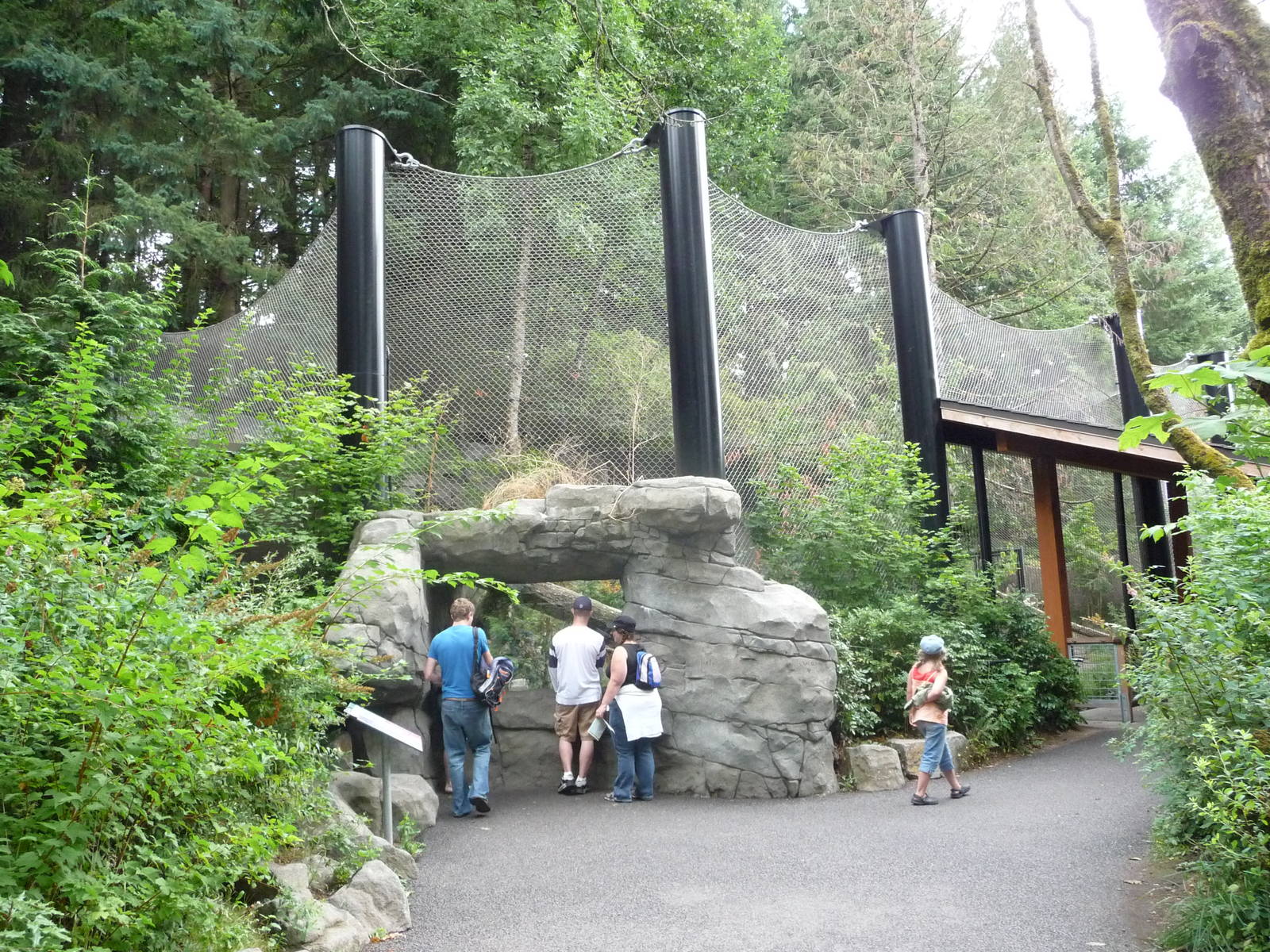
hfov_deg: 63.4
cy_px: 476
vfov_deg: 49.7
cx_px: 635
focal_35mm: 28
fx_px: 1027
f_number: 3.3
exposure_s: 1/125
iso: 400
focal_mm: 4.7
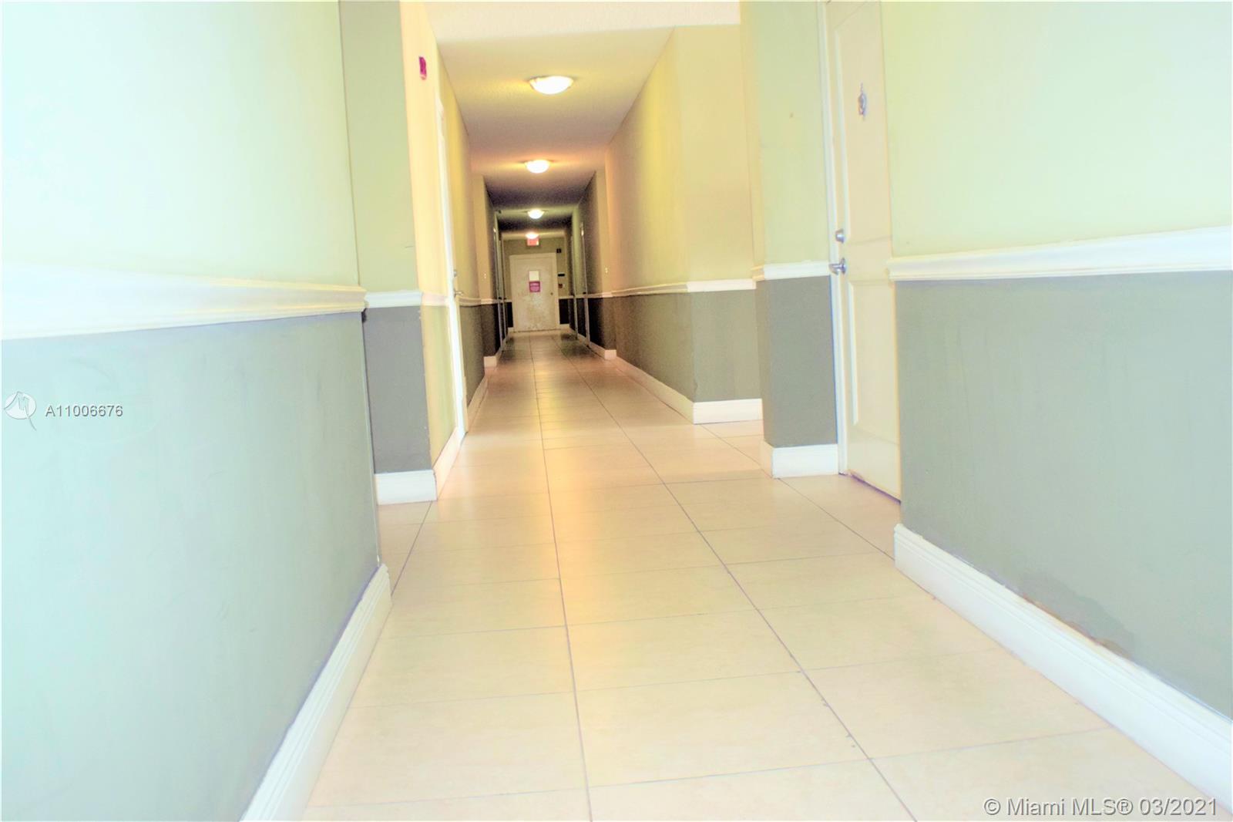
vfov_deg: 30.8
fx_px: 1489
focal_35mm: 44
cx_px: 616
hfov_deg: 45.0
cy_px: 411
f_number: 4.2
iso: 1400
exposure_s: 1/60
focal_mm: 29
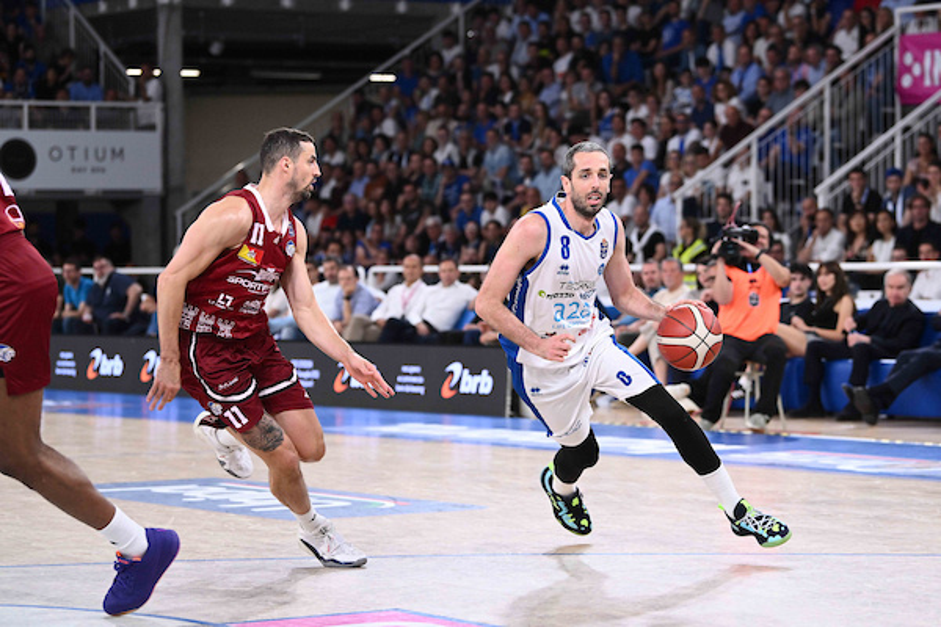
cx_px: 470
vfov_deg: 13.4
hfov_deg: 20.0
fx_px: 2666
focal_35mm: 102
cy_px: 314
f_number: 3.5
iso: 2000
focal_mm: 102
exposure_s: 1/1250
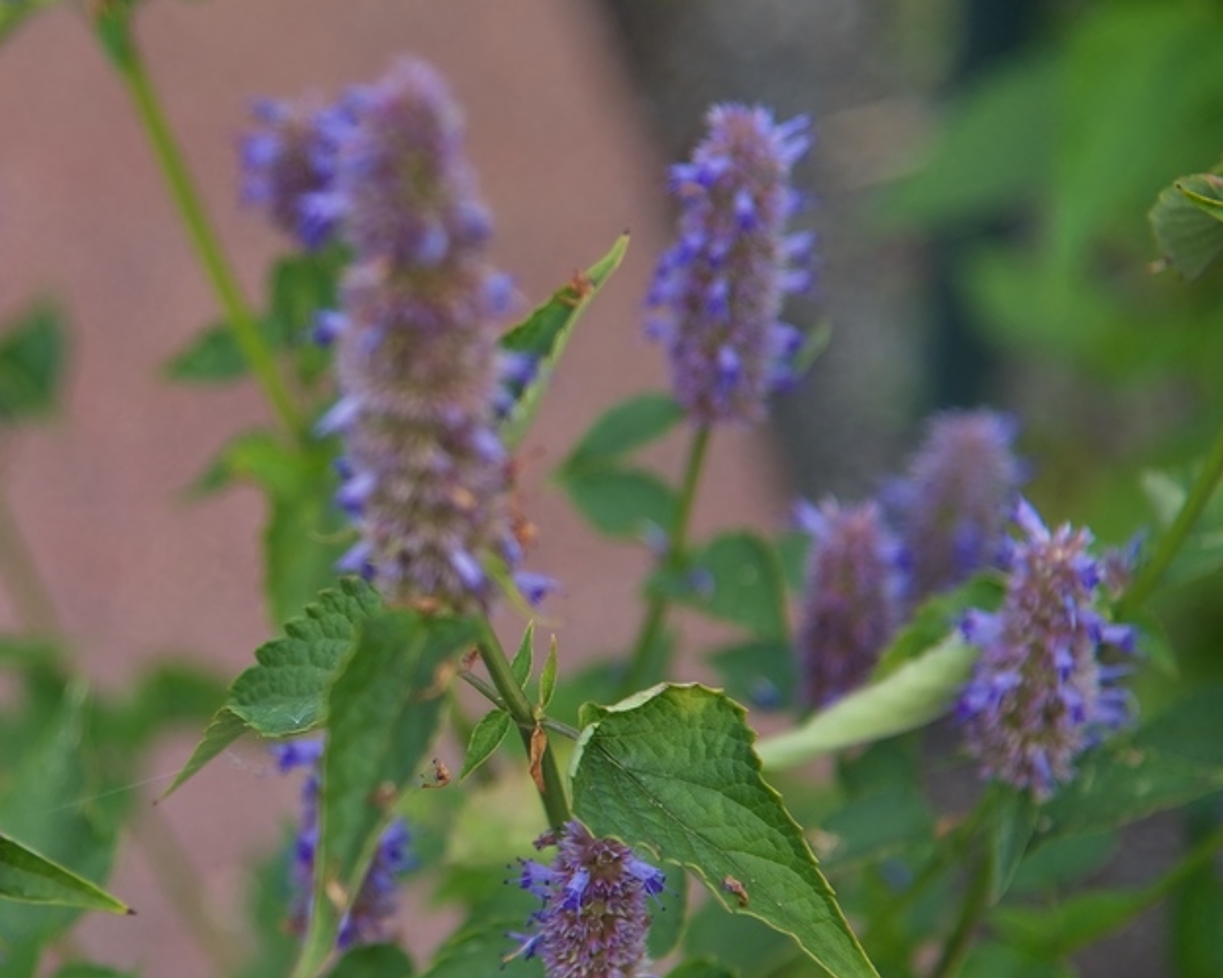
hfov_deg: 8.3
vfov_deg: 6.7
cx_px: 200
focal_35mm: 231
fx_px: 8360
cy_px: 468
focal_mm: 120
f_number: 4
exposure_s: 1/250
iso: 200
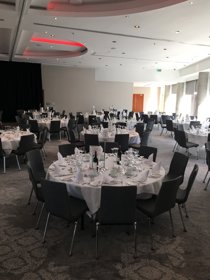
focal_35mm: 29
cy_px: 140
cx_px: 105
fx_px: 235
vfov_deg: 61.7
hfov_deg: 48.2
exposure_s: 1/100
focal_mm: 4.15
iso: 40
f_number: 2.2
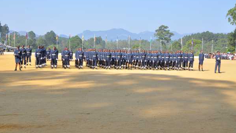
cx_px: 118
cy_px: 61
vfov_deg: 29.0
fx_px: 257
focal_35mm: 41
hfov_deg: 49.4
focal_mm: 26
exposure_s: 1/125
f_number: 11
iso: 200
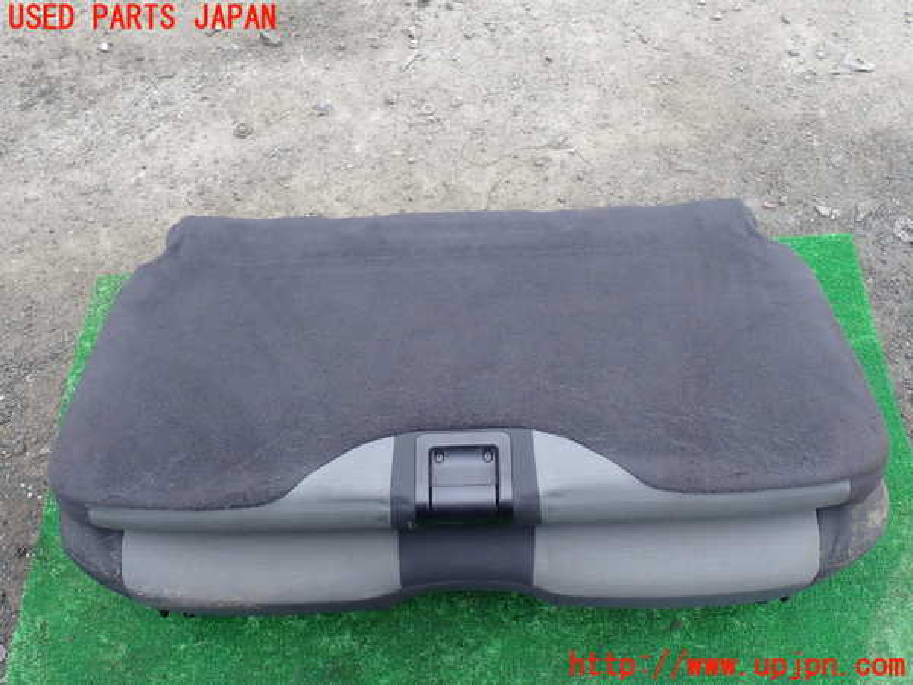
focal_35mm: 30
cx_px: 456
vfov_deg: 46.8
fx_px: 791
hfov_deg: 60.0
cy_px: 342
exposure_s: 1/60
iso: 100
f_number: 3.2
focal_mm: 5.4
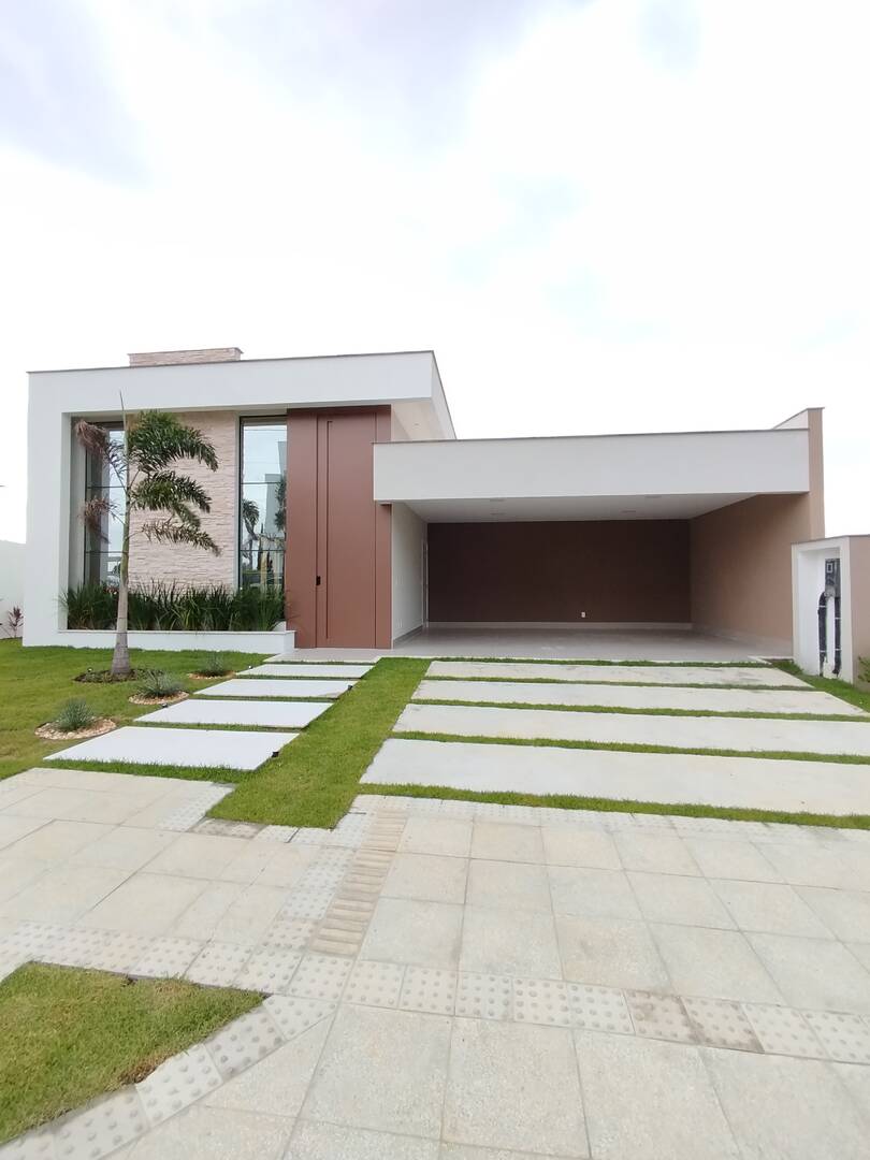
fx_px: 503
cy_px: 580
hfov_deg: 81.7
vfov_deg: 98.2
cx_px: 435
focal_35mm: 15
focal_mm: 1.65
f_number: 2.2
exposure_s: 1/40
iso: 100
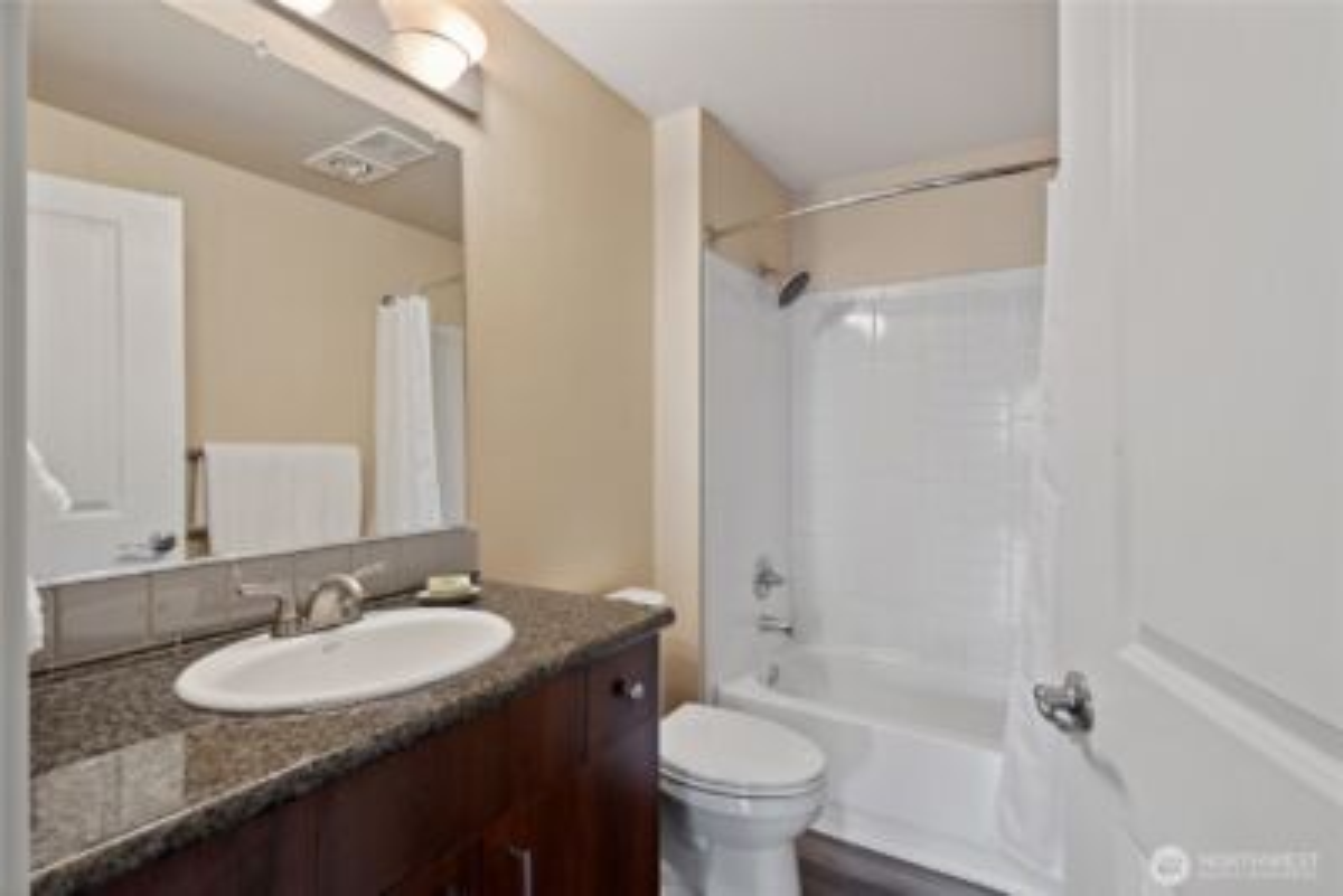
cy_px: 448
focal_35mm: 17
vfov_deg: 70.5
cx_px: 672
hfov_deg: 93.3
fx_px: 634
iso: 200
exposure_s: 1/5
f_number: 8
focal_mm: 17
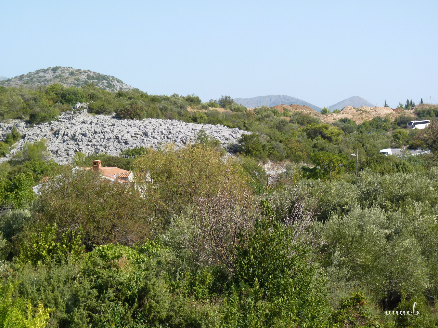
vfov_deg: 13.6
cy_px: 164
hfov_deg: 18.0
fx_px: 1379
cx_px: 219
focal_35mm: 109
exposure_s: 1/250
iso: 80
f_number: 5.6
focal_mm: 19.4
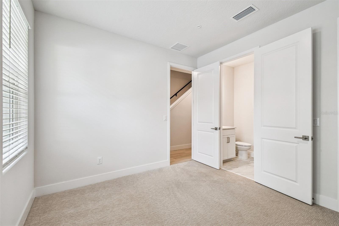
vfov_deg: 77.3
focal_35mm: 15
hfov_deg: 100.4
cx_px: 170
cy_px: 113
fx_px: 141
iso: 100
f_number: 7.1
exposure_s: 1/15
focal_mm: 10
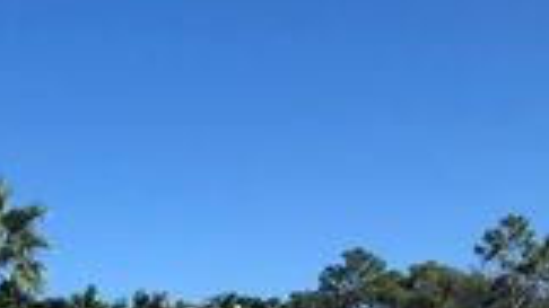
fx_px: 1368
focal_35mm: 94
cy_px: 462
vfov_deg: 12.3
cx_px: -163
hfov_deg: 20.7
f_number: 1.8
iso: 20
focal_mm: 4
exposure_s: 1/2183
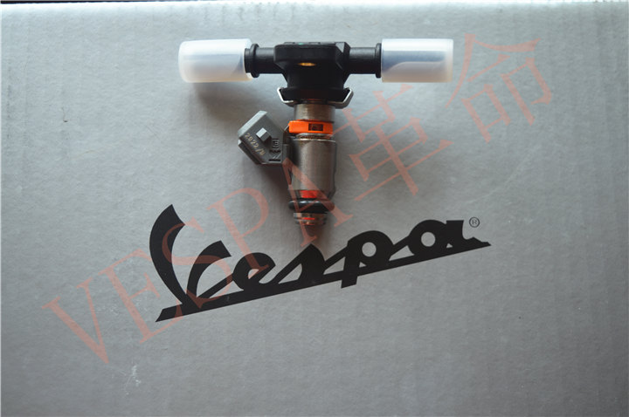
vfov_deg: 28.9
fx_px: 811
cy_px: 208
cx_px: 314
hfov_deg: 42.4
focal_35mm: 46
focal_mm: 31
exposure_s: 1/60
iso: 100
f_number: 4.2
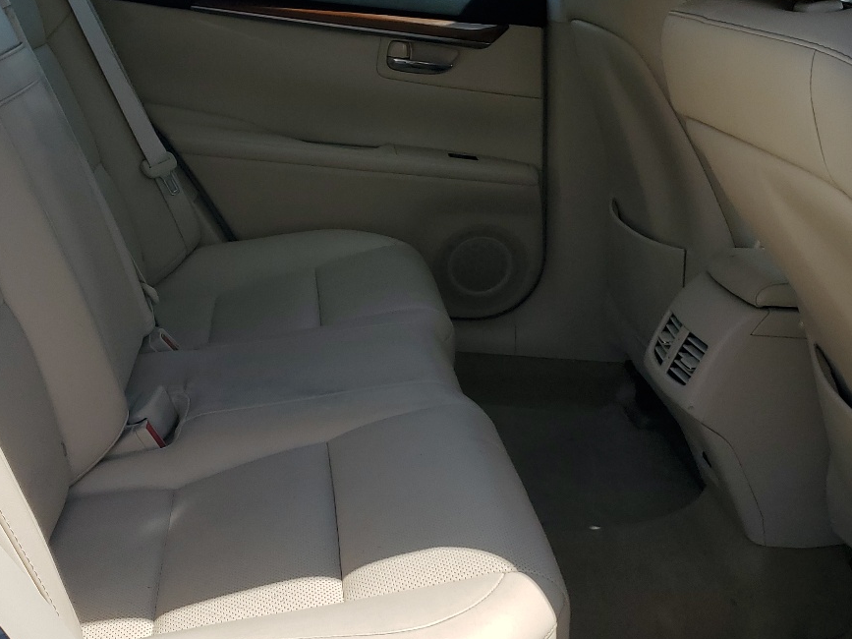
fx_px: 1181
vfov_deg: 30.2
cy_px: 282
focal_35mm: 48
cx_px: 372
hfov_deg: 39.6
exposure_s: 1/3333
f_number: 1.5
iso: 50
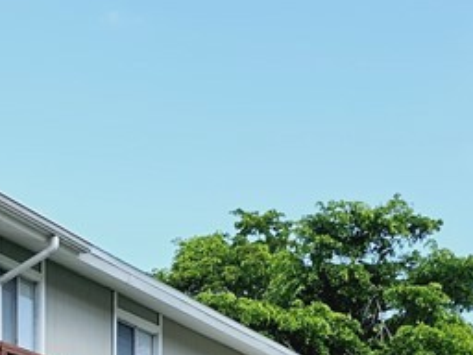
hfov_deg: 19.8
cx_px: -118
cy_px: 545
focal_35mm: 92
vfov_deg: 14.8
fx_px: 1257
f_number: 1.7
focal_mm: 6.3
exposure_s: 1/641
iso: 10
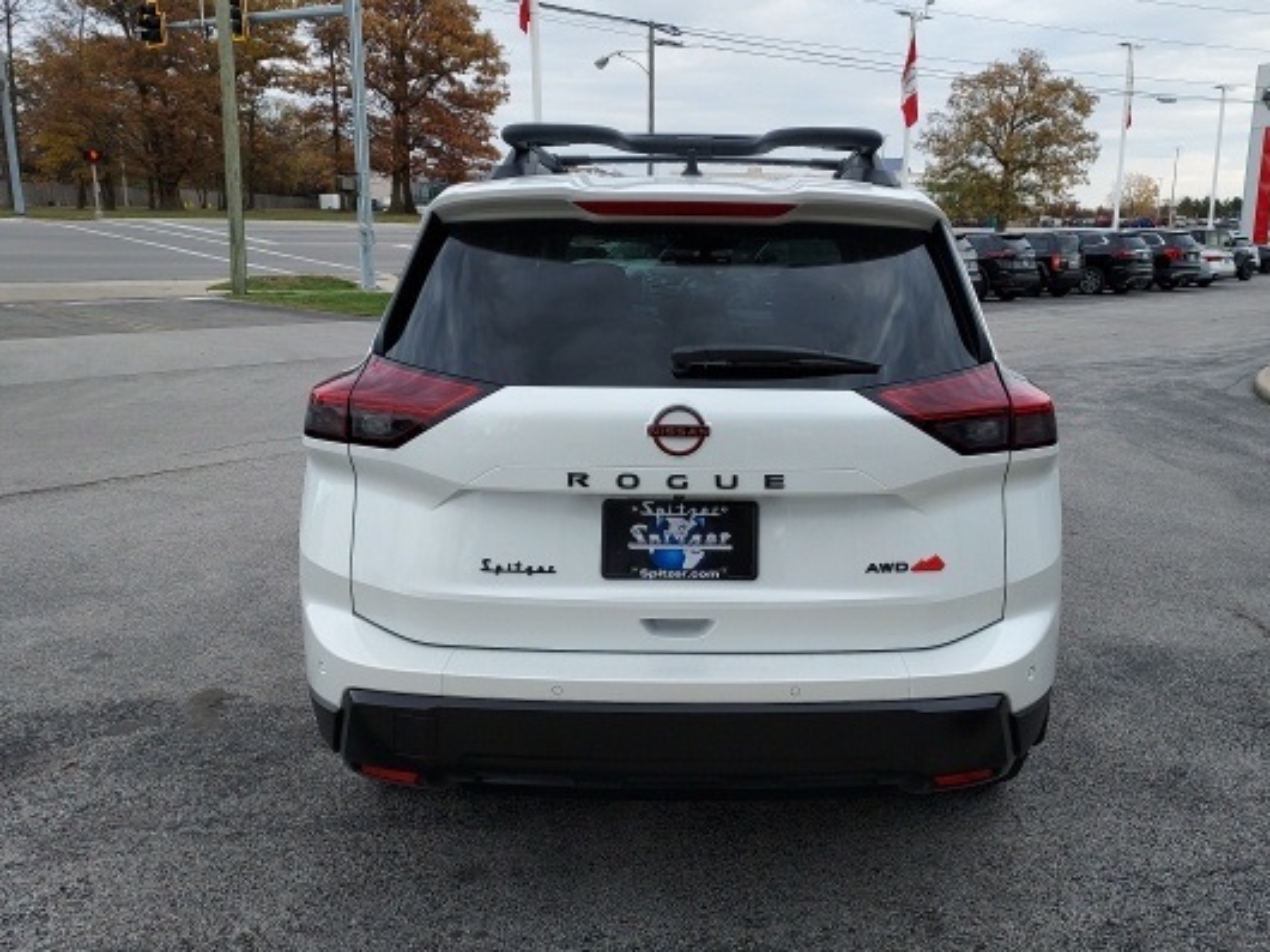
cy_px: 439
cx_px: 736
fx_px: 1063
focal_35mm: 29
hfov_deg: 61.4
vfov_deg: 48.2
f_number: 1.8
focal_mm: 4.6
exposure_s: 1/147
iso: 40
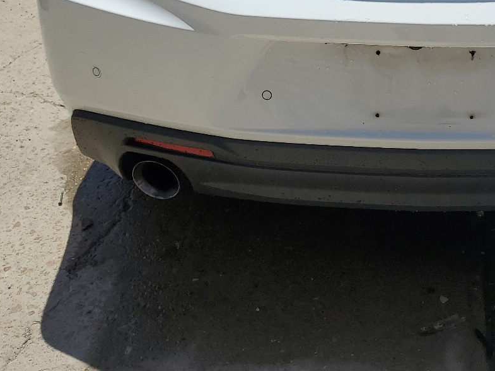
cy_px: 14
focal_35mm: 53
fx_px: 758
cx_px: 426
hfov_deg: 34.5
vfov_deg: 26.3
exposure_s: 1/10000
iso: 50
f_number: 1.5
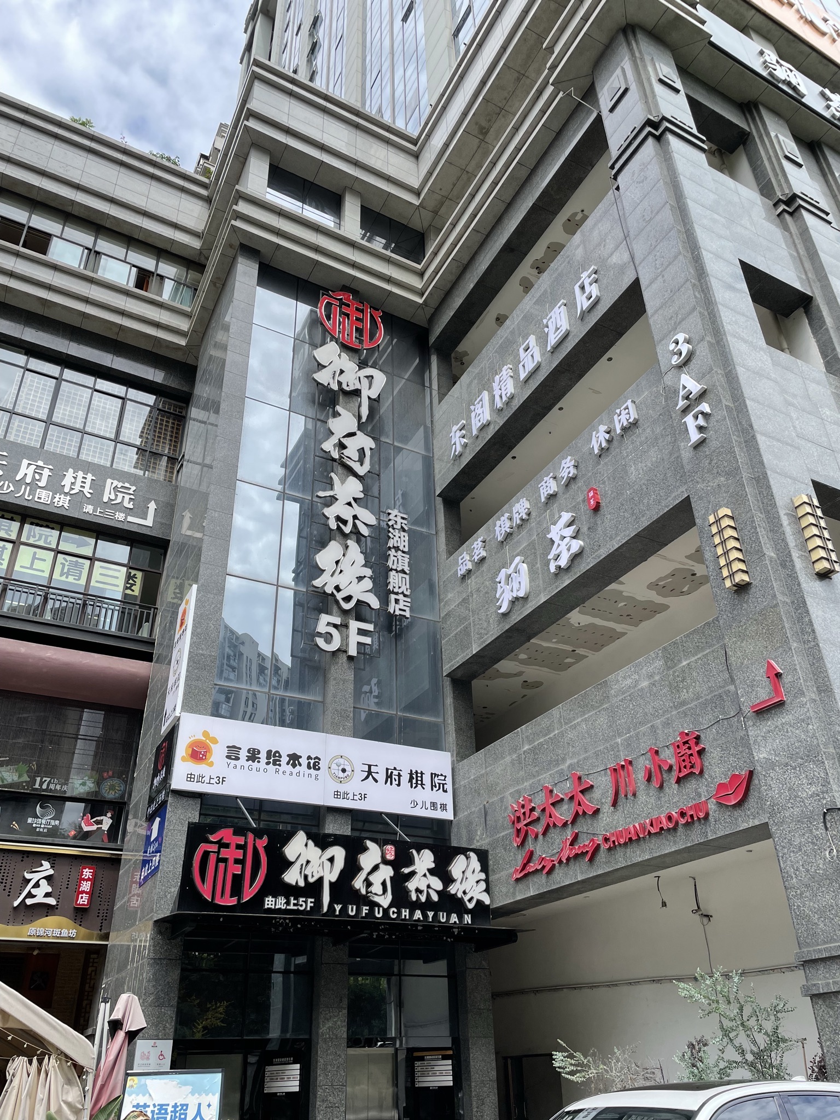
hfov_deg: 53.1
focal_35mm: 26
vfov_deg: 67.3
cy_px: 560
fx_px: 841
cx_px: 420
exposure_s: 1/1642
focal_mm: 4.2
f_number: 1.6
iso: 32
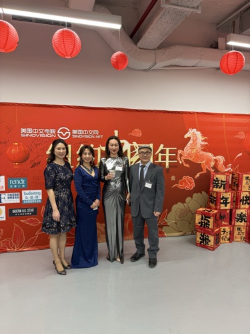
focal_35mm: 24
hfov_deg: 56.8
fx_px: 231
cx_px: 125
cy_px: 167
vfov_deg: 71.6
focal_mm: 6.76
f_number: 1.78
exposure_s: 1/60
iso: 125
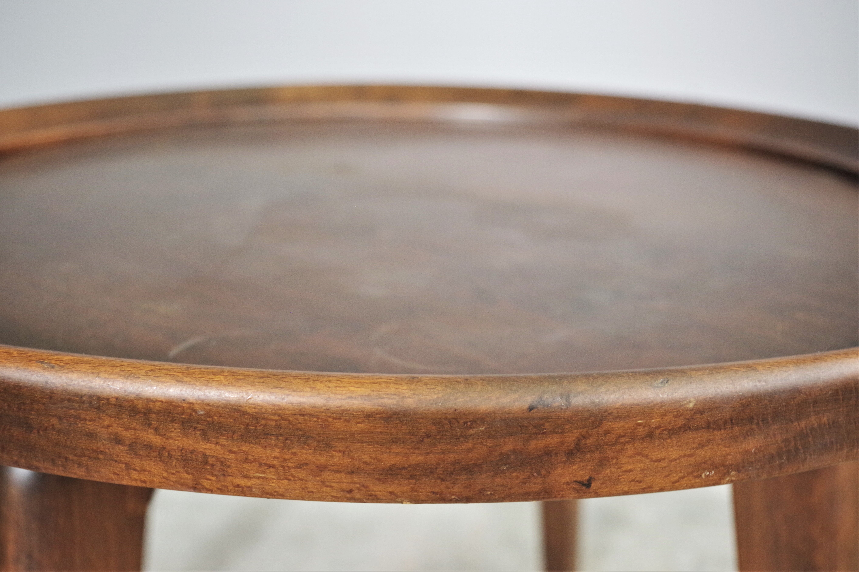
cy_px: 286
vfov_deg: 34.2
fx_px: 930
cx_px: 430
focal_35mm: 39
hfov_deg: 49.6
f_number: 4
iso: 800
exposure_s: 1/60
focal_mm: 26.25
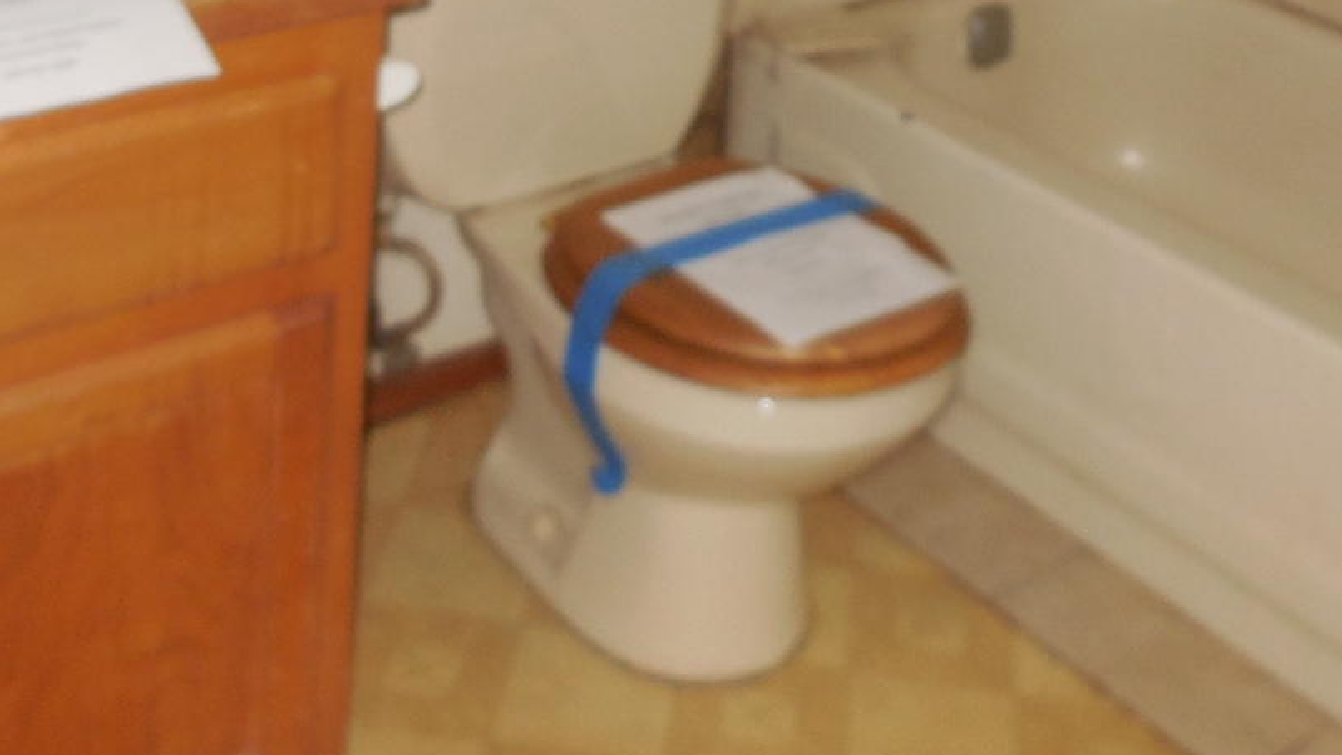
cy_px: -218
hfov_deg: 38.5
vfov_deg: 20.4
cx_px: 662
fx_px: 1922
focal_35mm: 54
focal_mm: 4.5
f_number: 3.1
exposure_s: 1/25
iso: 200
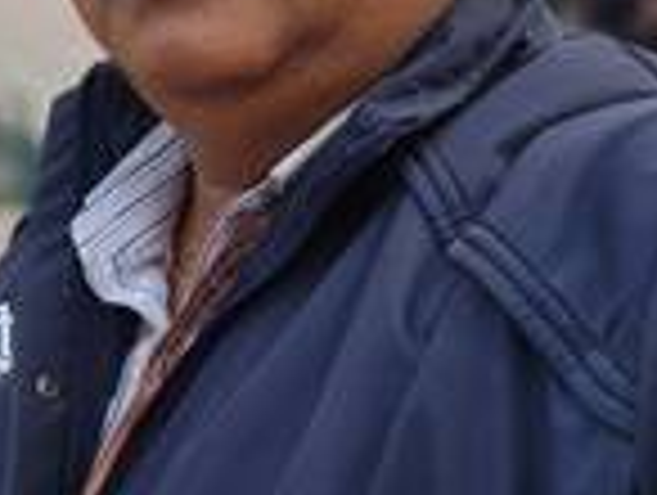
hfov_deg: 19.7
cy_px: -202
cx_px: -410
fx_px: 1559
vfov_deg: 16.7
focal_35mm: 82
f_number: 2.2
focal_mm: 3.3
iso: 25
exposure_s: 1/126
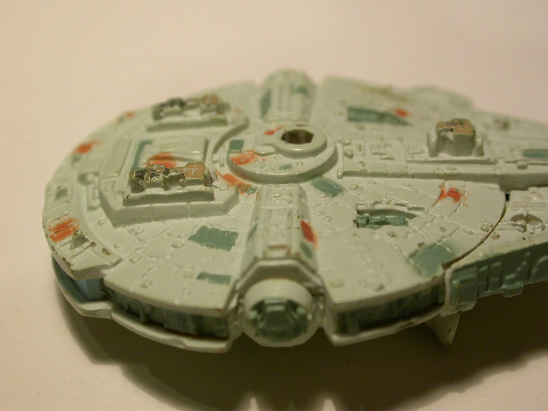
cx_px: 274
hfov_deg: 27.0
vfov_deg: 20.4
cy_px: 206
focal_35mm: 72
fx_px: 1140
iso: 100
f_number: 4.3
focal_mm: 14.9
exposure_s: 1/126
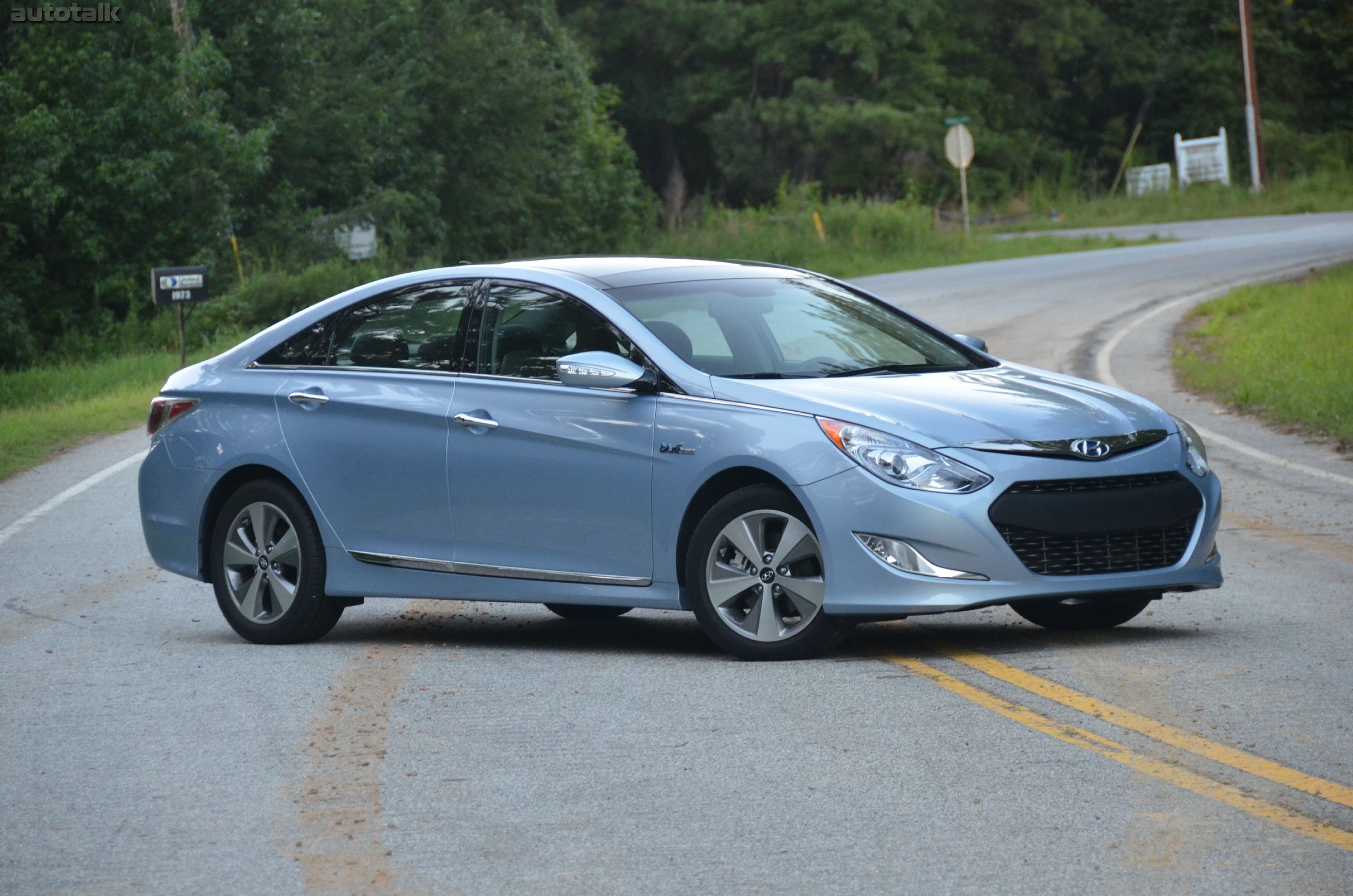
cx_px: 676
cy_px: 448
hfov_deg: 11.4
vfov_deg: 7.6
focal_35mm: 180
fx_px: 6751
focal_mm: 120
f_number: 5.3
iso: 1600
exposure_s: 1/250
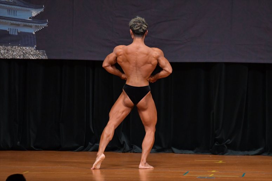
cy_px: 90
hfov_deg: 7.2
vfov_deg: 4.8
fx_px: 2152
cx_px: 136
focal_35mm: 285
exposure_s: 1/400
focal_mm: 190
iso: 4000
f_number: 5.6
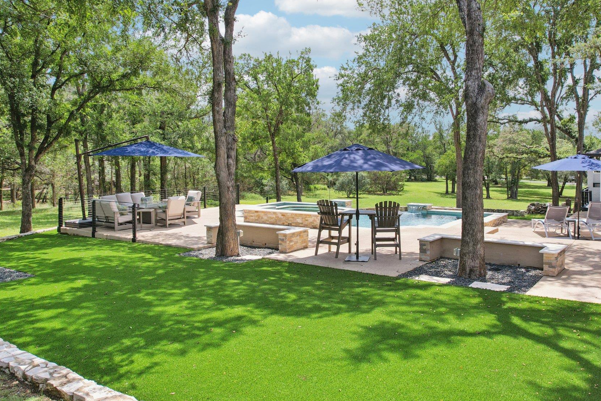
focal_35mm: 27
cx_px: 324
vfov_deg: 47.9
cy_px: 196
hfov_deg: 67.3
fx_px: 451
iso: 100
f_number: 2.8
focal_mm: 8.38
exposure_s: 1/1250
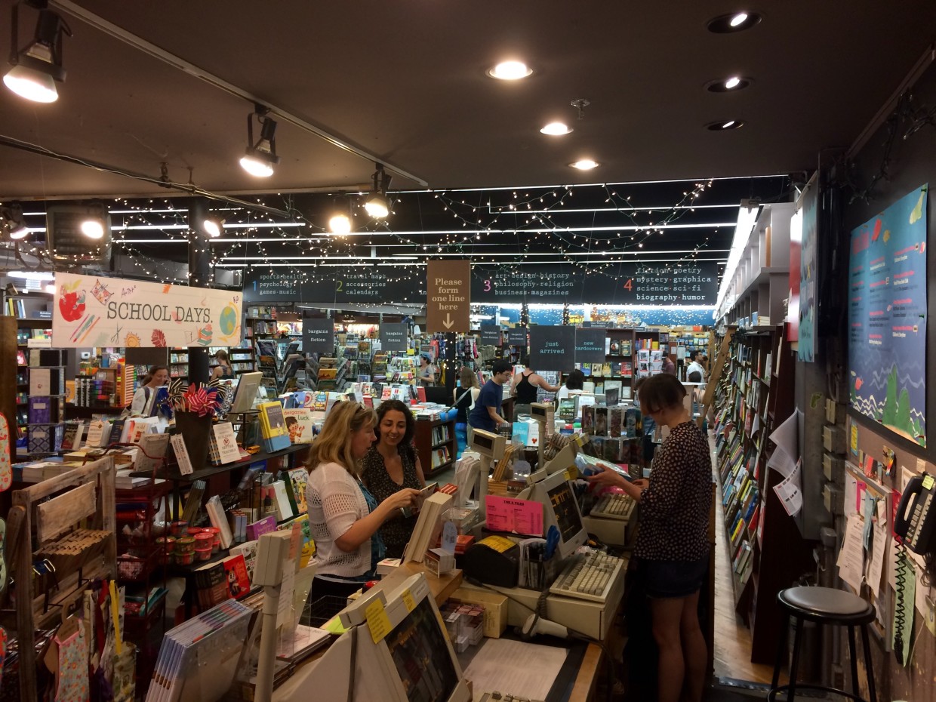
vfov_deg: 48.2
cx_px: 468
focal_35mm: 29
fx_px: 784
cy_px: 351
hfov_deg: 61.7
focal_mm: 4.15
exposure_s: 1/30
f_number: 2.2
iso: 64
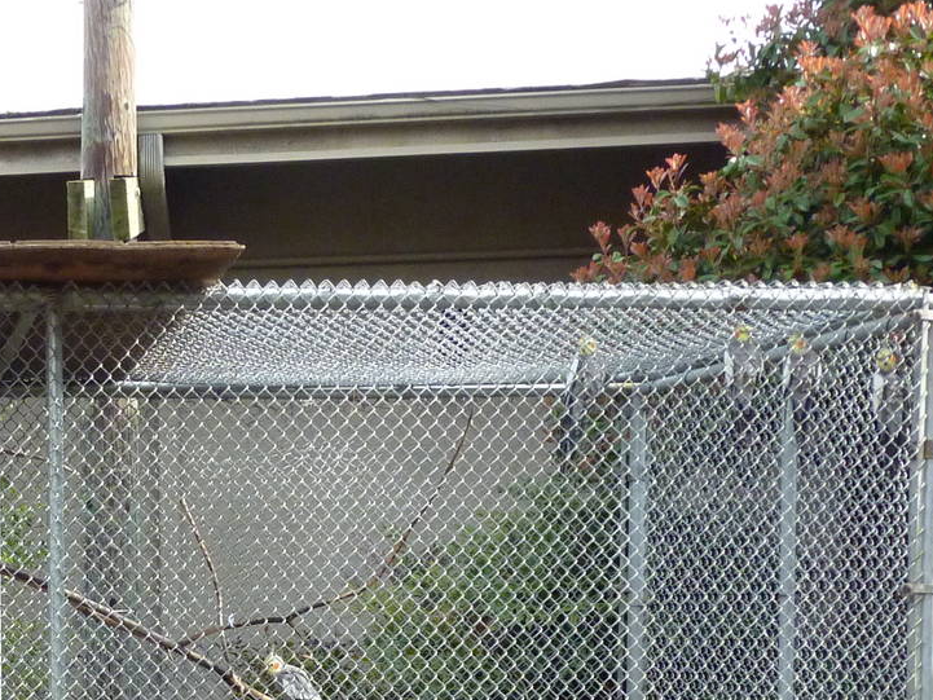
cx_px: 41
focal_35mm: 71
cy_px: 731
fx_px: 1914
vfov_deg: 20.0
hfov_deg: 26.2
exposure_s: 1/500
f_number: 3.5
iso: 250
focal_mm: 5.3
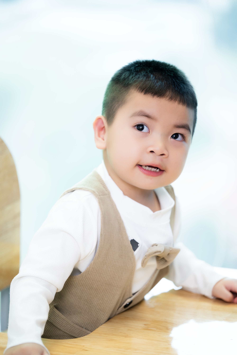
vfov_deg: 13.7
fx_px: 1481
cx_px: 118
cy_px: 178
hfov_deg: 9.1
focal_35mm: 150
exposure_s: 1/250
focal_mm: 150
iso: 800
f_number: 2.8
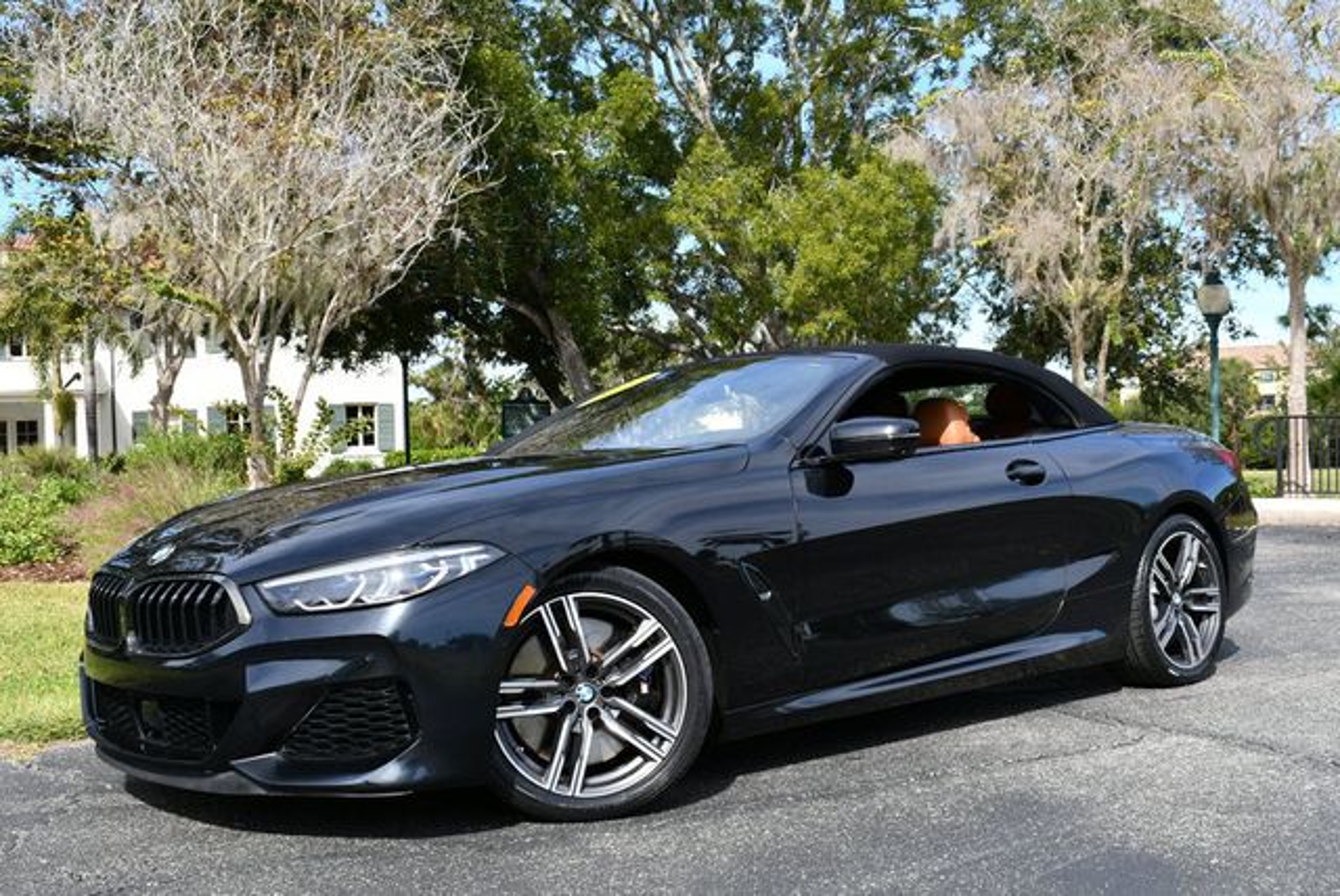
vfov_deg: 32.0
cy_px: 448
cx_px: 670
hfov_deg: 46.4
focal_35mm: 42
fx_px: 1565
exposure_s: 1/250
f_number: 8
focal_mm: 21
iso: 140
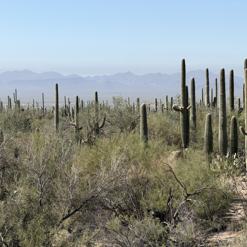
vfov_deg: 14.7
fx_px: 961
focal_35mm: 119
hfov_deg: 14.6
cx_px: 137
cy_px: 124
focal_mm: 16.89
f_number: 2.8
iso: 25
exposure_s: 1/631
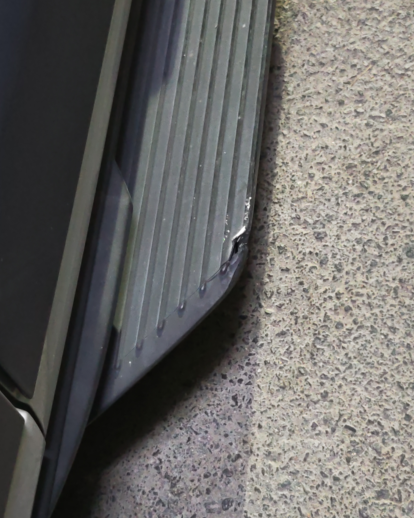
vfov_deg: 27.5
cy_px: 247
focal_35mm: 69
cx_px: 207
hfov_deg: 22.2
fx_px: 1057
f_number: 1.4
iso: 1000
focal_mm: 6.83
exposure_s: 1/17
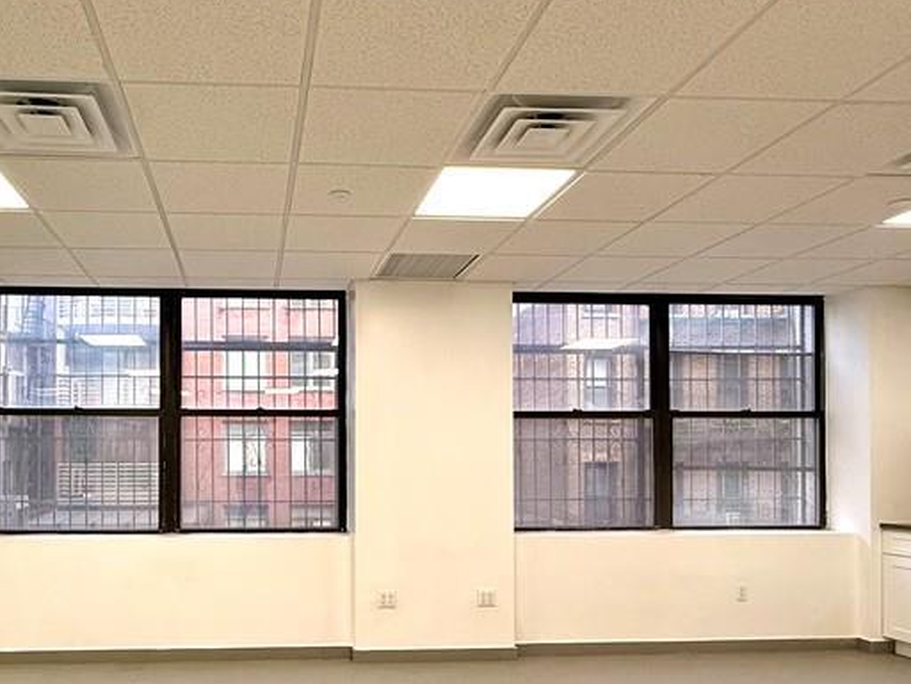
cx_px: 299
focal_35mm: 28
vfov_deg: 48.8
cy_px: 461
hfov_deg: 61.8
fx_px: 737
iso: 125
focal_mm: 2.22
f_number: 2.2
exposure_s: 1/120
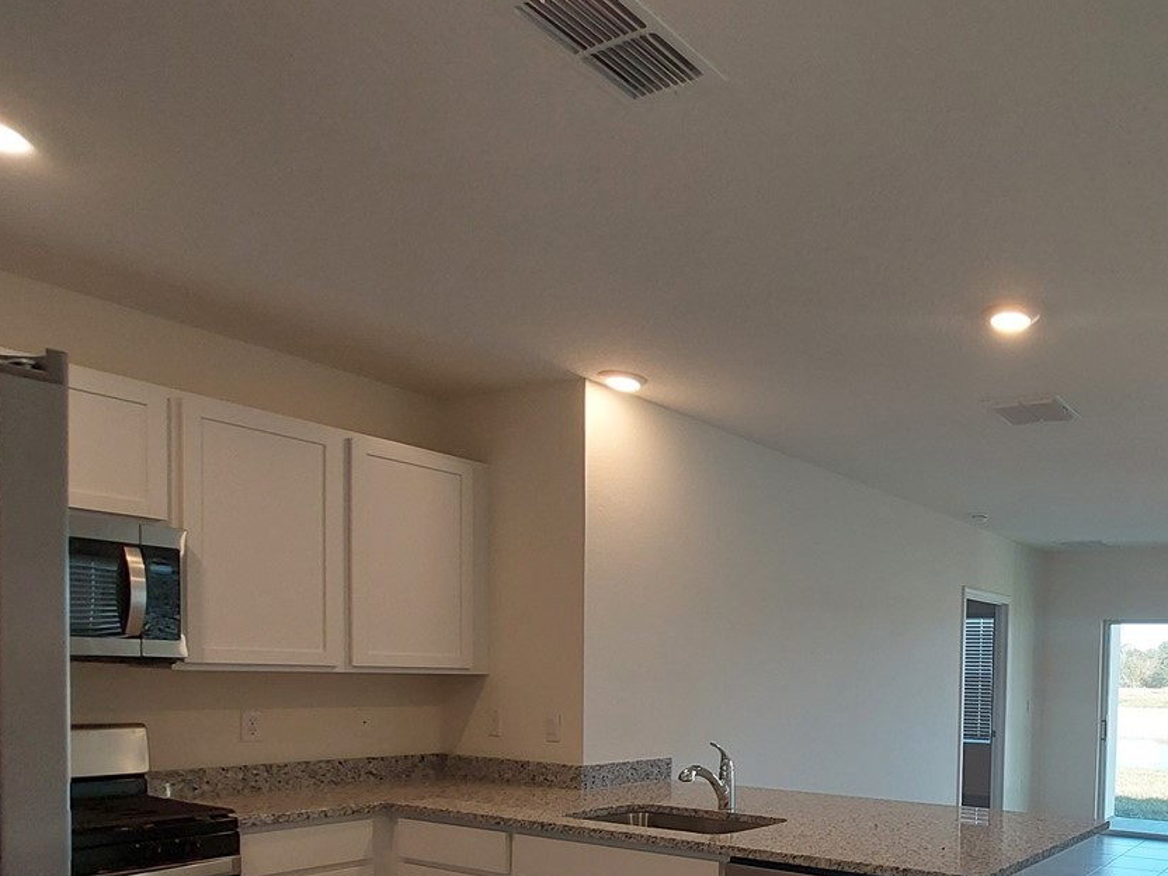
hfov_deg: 62.2
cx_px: 969
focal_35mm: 25
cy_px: 740
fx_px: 844
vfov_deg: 50.4
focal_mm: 1.74
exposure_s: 1/60
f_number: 2.2
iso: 64
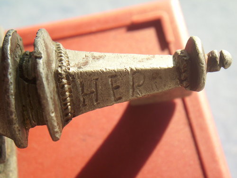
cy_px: 89
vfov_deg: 26.6
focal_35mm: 55
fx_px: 377
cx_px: 118
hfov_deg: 34.9
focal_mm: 10.7
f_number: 3.8
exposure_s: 1/84
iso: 50
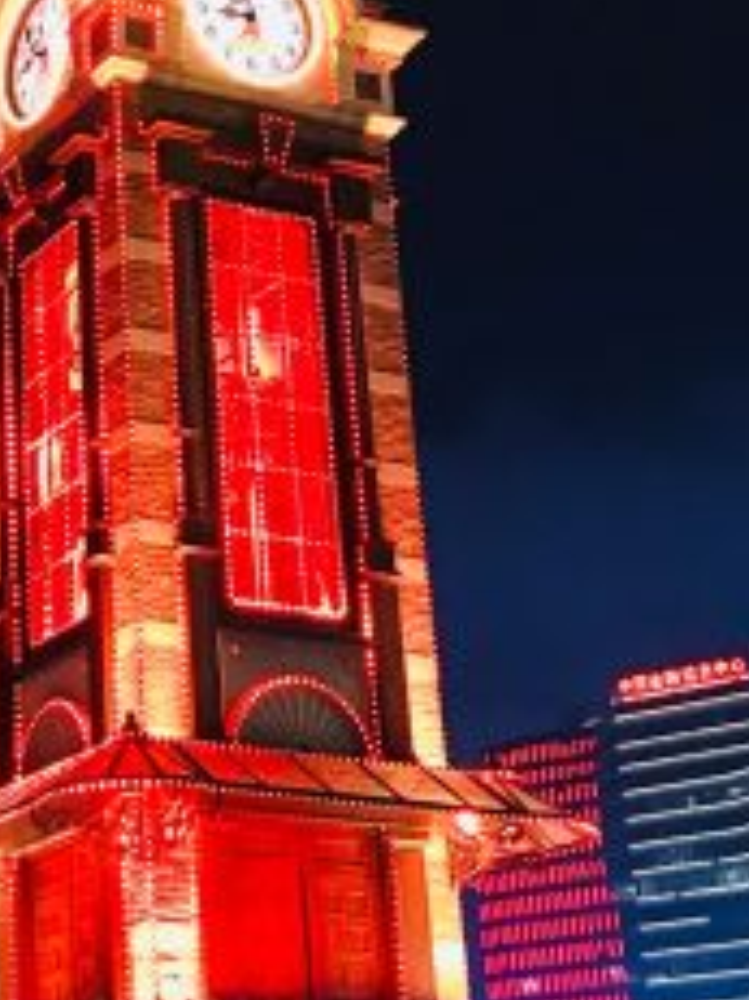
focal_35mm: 85
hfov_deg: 16.9
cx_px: -24
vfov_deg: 22.8
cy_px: 234
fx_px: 2455
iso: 80
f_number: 1.8
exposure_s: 1/8
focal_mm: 3.99
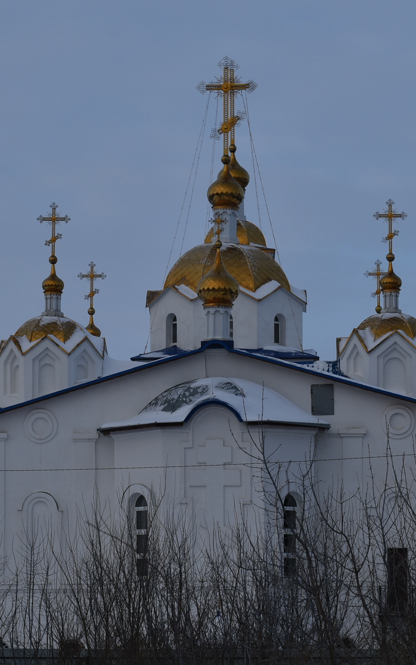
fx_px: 2377
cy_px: 315
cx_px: 165
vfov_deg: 15.9
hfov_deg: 10.0
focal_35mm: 131
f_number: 8
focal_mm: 48
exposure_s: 1/250
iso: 100
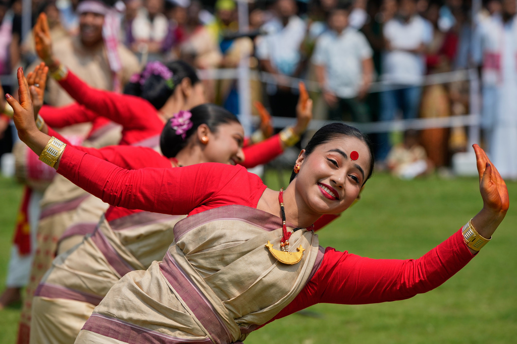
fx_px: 3589
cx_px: 258
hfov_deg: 8.2
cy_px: 172
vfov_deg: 5.5
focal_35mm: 250
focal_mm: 250
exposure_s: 1/1250
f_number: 8
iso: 250
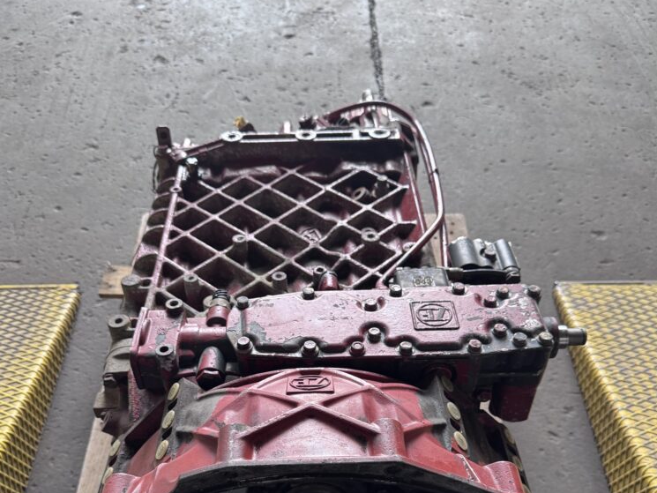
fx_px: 626
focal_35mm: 33
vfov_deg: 41.7
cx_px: 325
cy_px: 370
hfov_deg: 55.3
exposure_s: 1/121
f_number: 1.78
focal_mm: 6.76
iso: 200
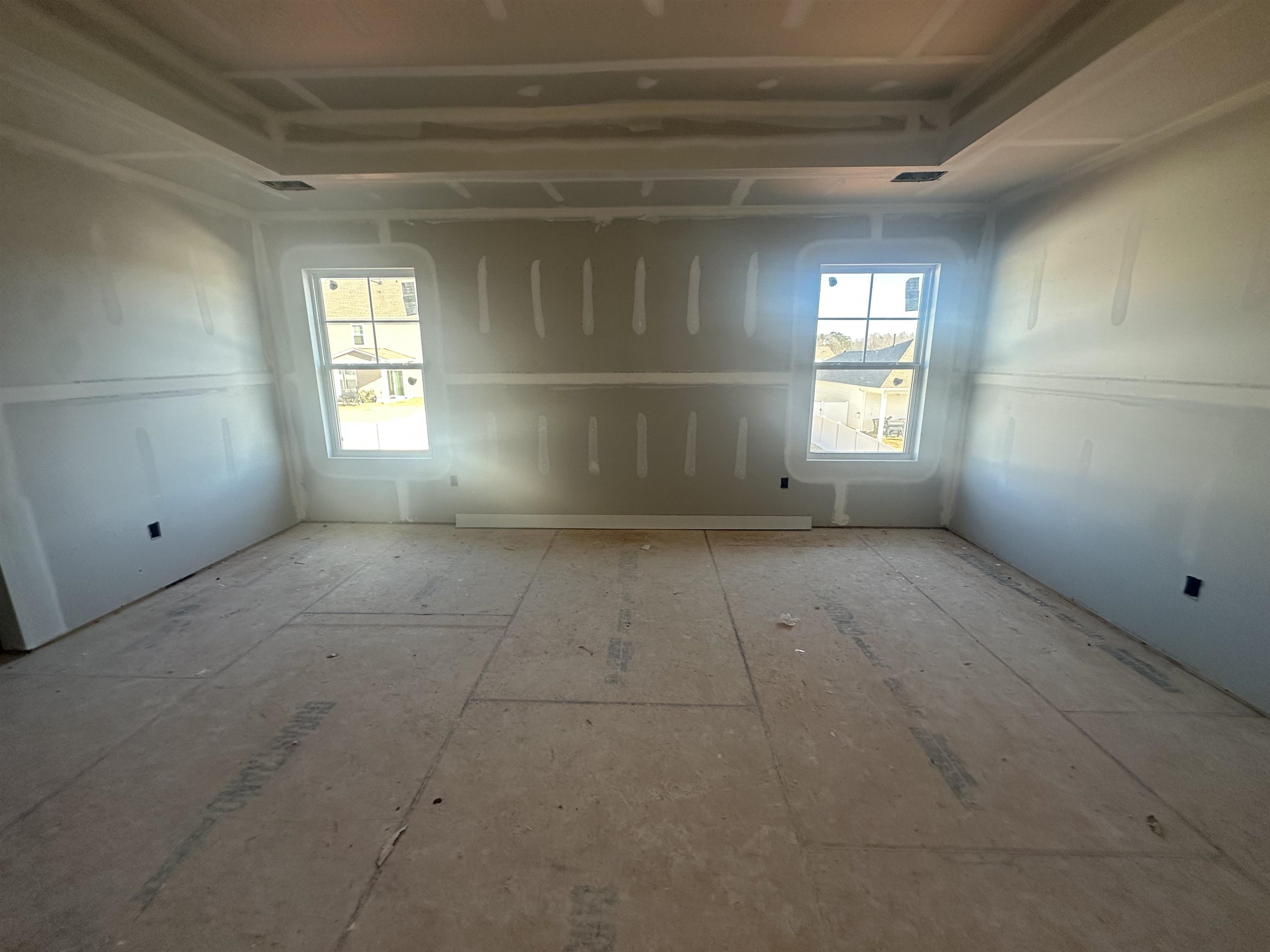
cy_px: 476
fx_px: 514
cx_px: 635
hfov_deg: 102.1
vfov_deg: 85.7
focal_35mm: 14
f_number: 2.2
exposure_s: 1/99
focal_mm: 2.22
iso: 100
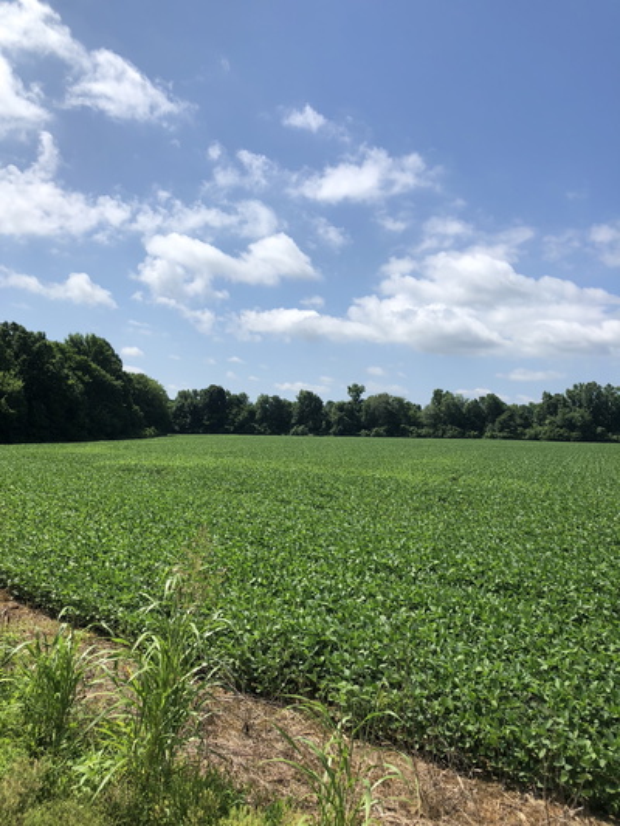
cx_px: 310
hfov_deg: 49.8
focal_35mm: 28
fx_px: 668
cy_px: 413
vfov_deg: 63.4
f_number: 1.8
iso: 20
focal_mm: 4
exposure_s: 1/2825
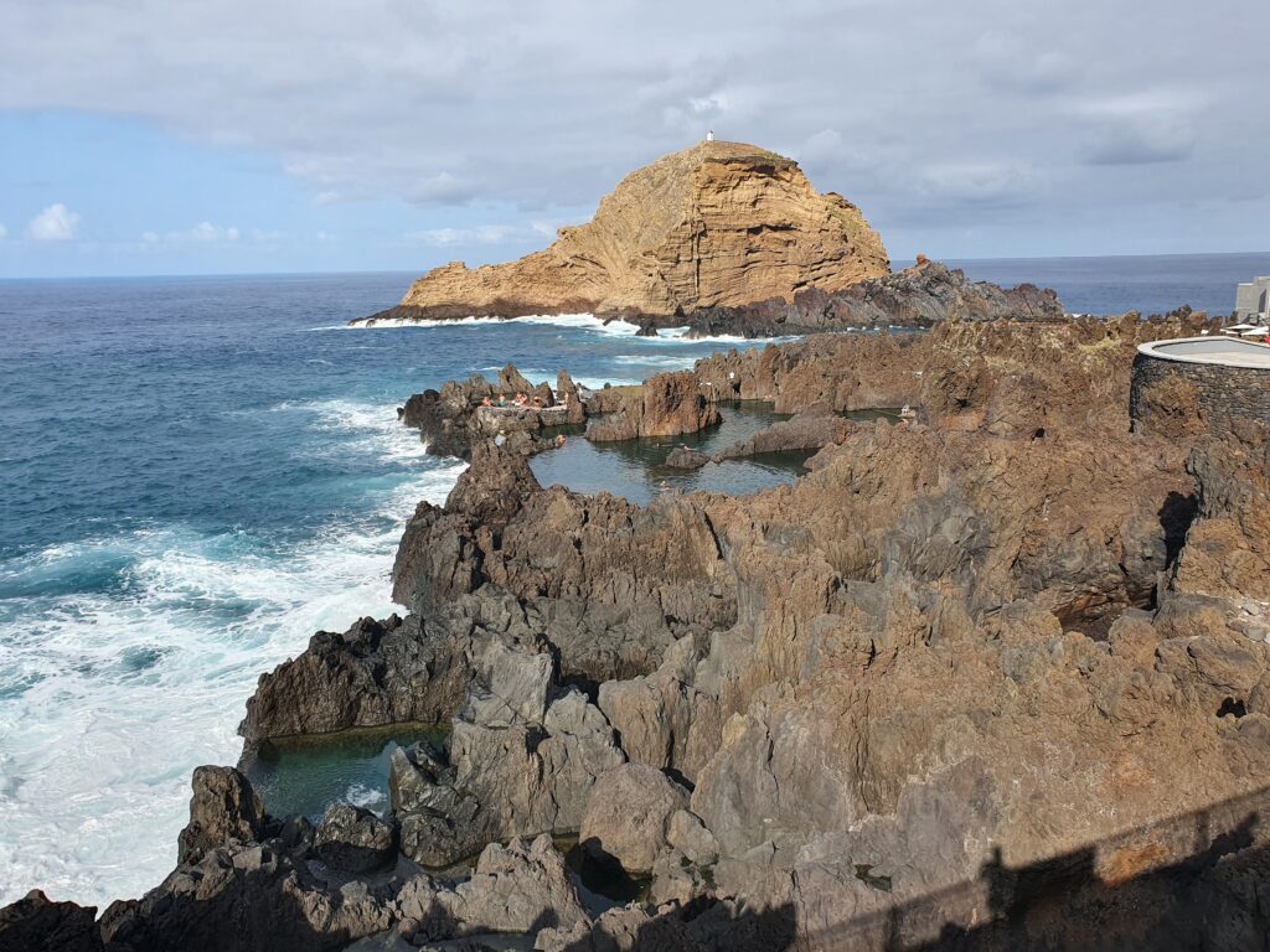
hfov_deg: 67.3
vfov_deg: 53.1
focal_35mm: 26
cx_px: 635
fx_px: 954
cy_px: 476
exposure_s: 1/1232
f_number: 2.4
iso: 50
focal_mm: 4.32
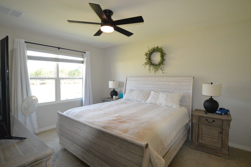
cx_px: 126
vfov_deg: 67.4
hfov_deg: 90.0
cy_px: 84
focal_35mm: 18
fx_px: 125
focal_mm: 12
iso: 3200
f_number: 5
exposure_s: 1/200
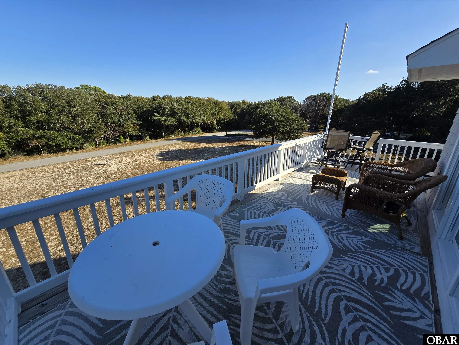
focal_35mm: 13
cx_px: 230
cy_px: 172
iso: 64
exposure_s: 1/2000
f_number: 2.2
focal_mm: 2.2
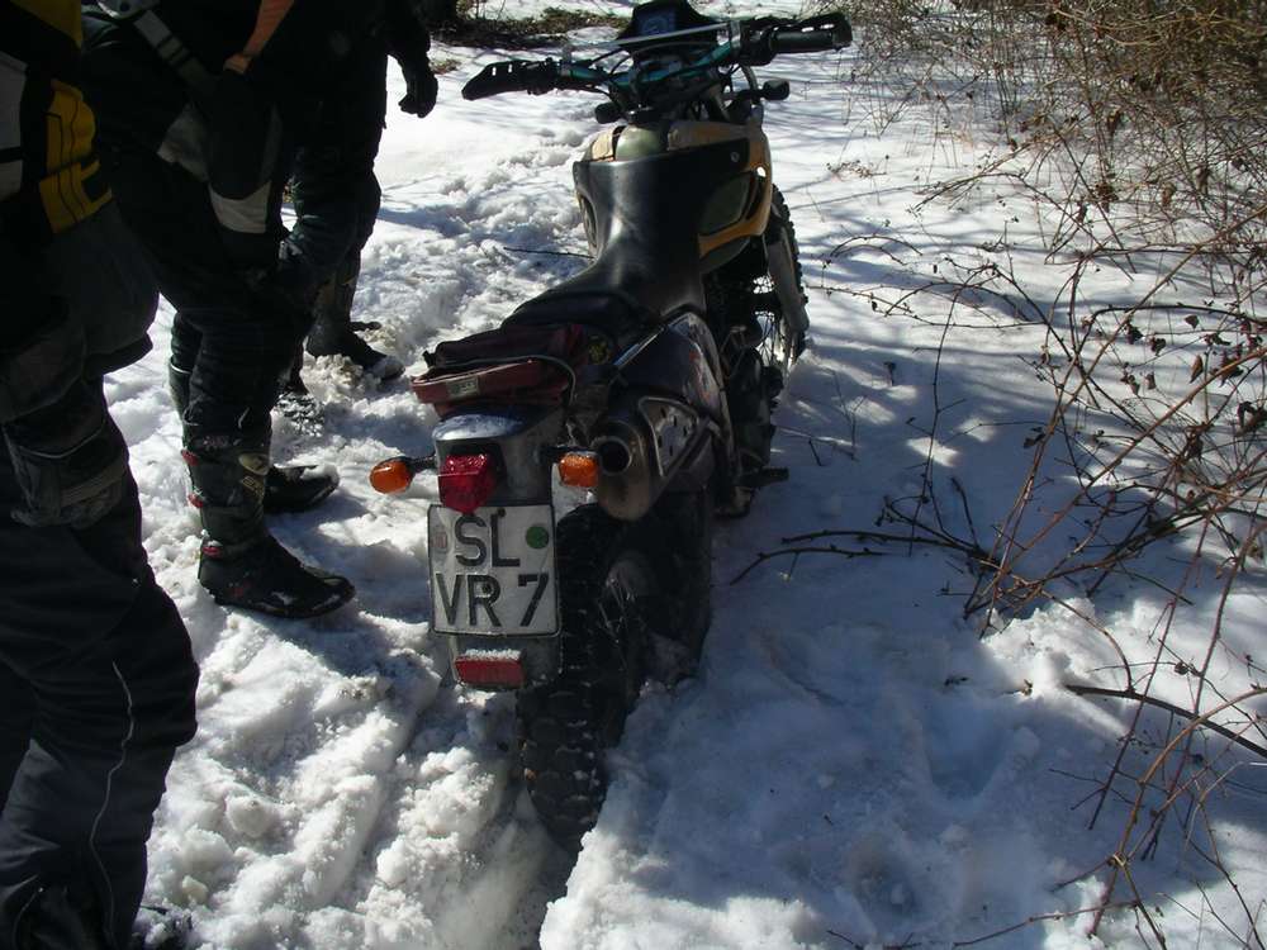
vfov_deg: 38.7
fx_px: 1354
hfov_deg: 50.1
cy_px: 475
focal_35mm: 37
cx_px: 634
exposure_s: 1/200
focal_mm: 5.7
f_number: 6.9
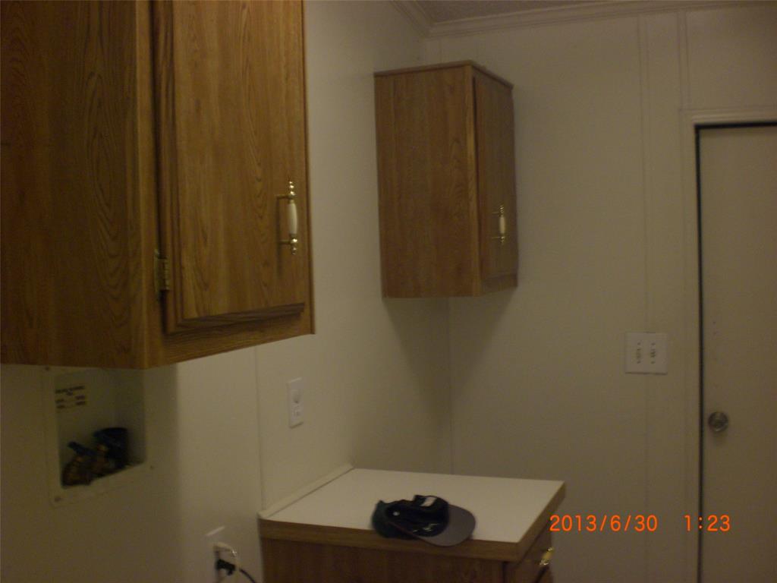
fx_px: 853
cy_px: 292
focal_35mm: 38
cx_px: 388
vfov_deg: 37.7
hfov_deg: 49.0
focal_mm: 6.3
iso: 200
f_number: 3.1
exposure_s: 1/15
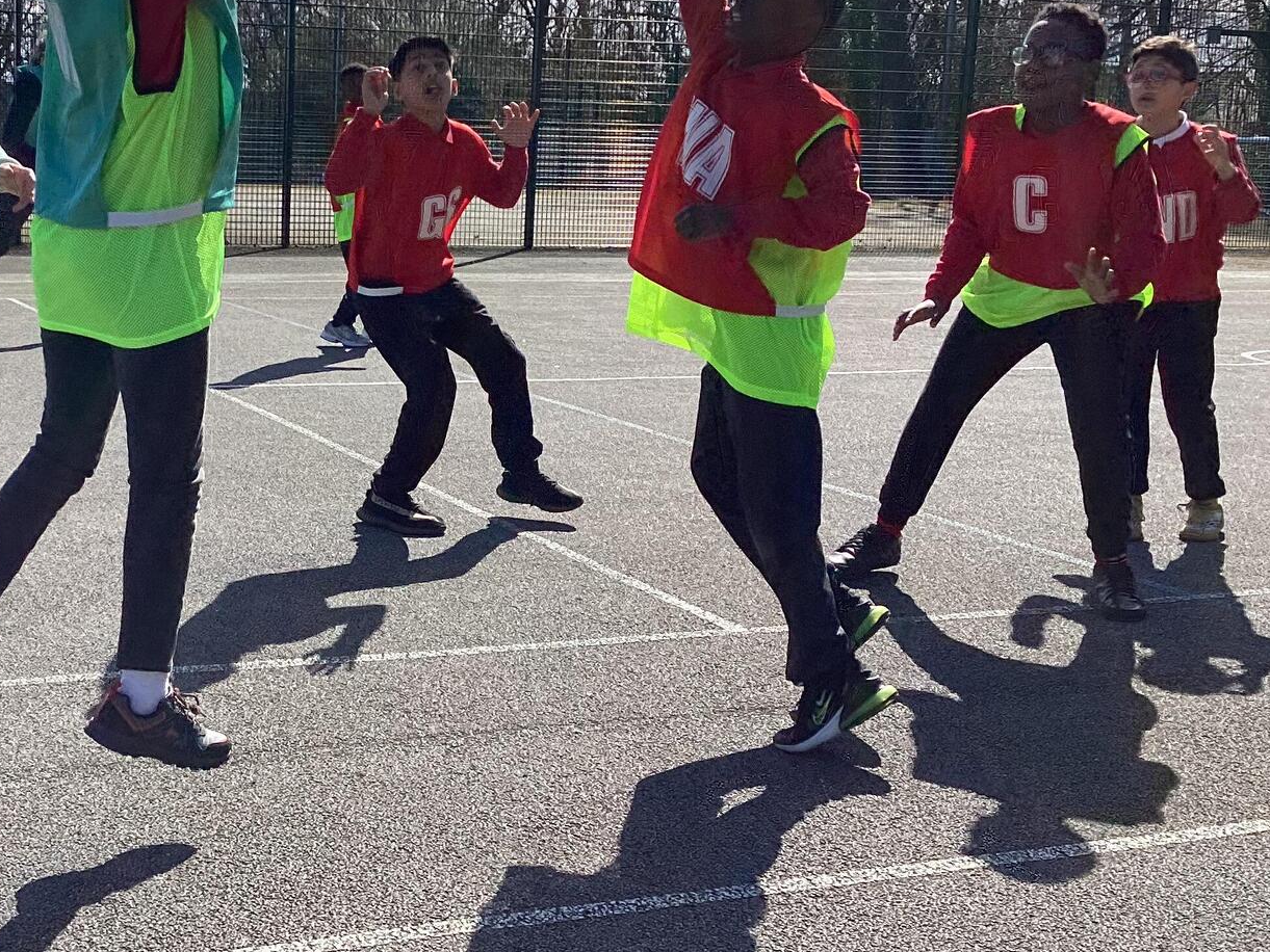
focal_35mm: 52
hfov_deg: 36.1
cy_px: 403
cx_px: 334
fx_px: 1908
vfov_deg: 28.0
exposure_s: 1/1018
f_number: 2.4
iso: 25
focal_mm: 3.3
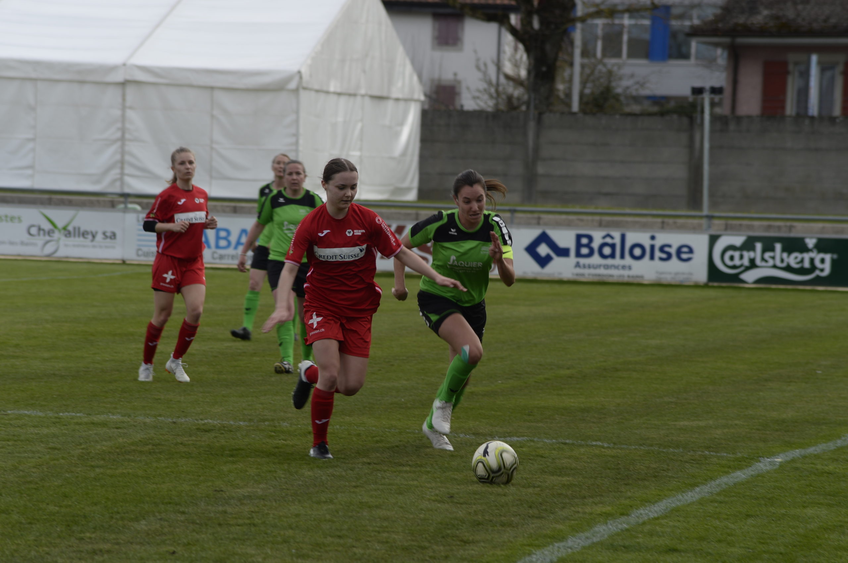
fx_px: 6118
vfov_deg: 5.3
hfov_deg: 7.9
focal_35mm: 260
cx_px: 424
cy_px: 282
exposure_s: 1/200
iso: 200
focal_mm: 260
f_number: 9
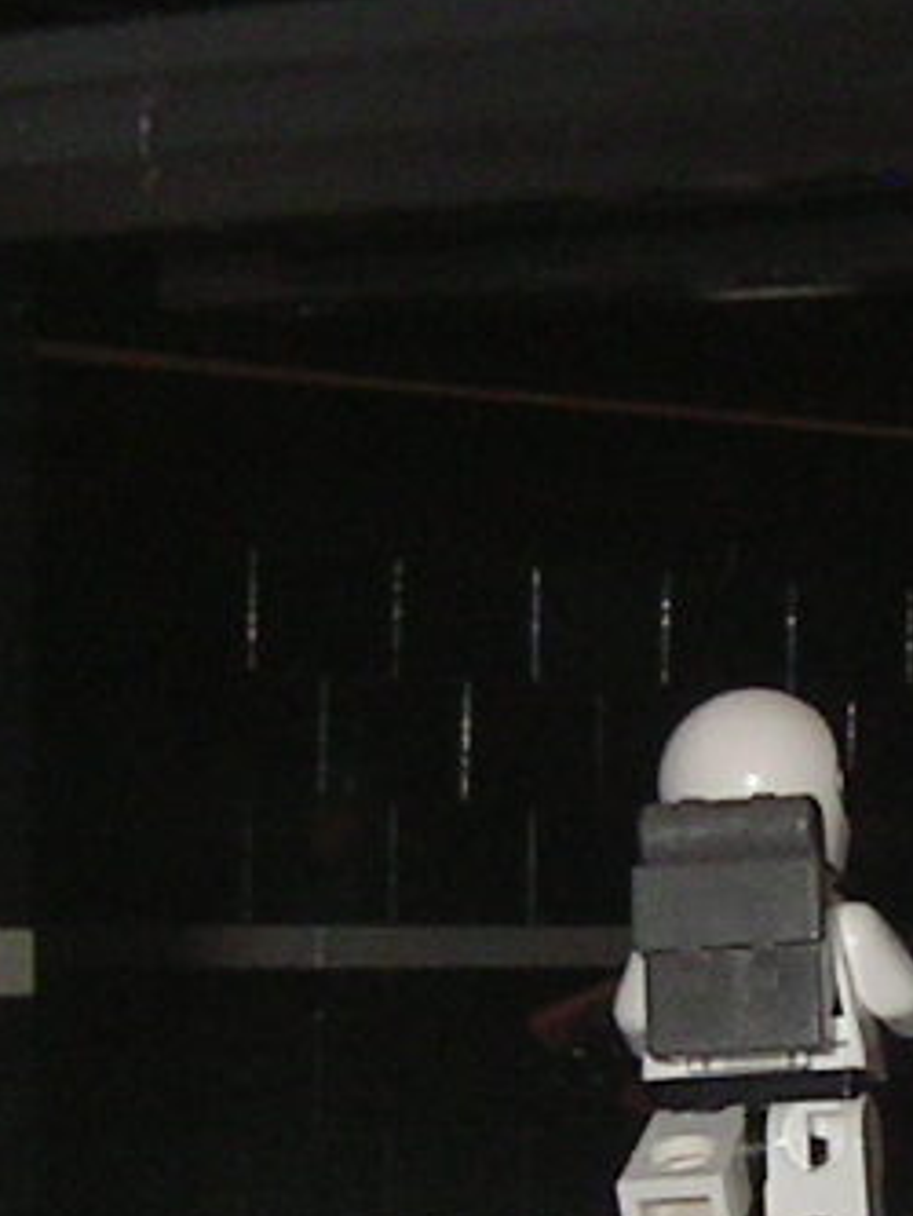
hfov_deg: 8.6
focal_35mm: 173
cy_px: 1004
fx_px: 6080
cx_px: 749
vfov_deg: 11.4
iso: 100
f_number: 2.8
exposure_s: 1/30
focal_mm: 5.6
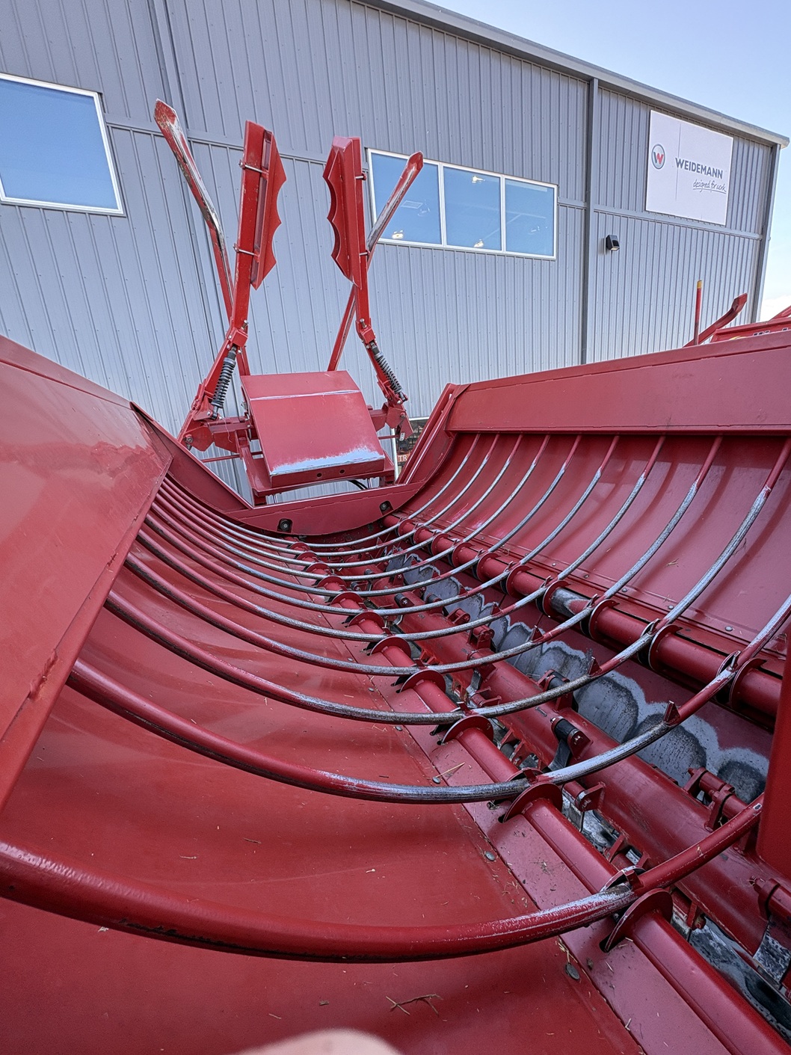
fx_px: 427
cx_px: 396
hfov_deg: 85.7
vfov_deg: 102.1
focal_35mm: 14
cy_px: 528
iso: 40
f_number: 2.2
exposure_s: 1/99
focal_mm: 2.22
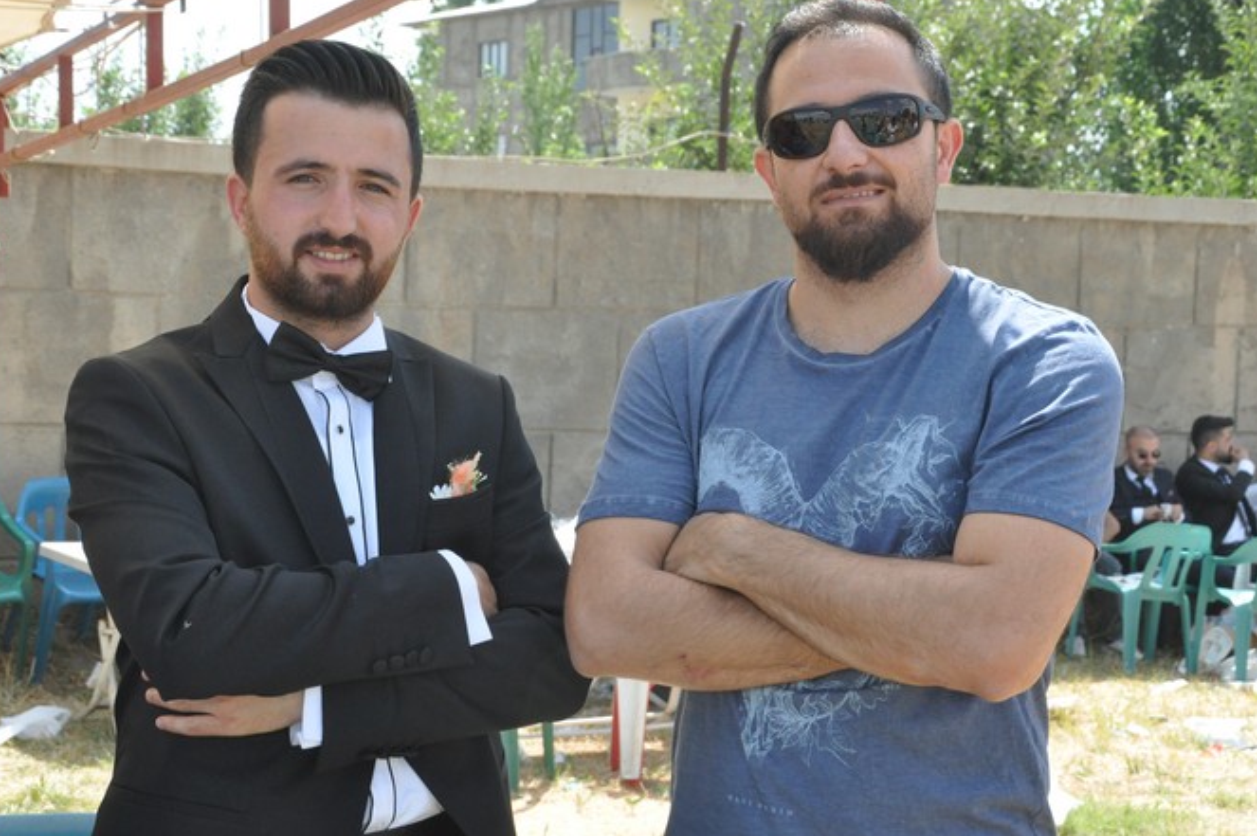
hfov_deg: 26.7
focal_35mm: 76
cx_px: 612
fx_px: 2652
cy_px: 397
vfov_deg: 17.9
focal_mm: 48
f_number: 13
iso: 1250
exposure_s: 1/640
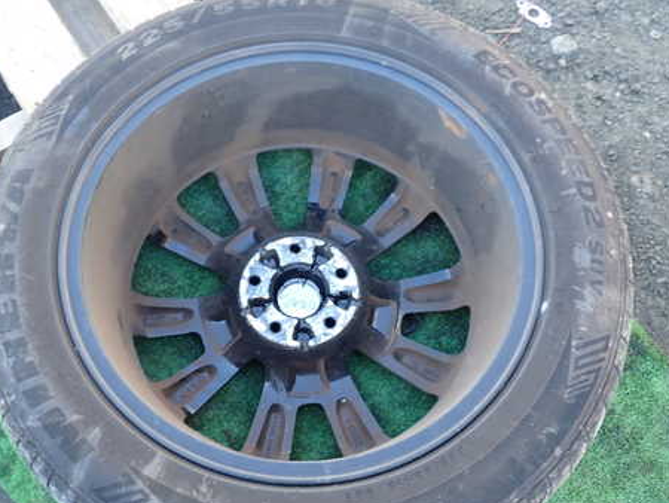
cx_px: 290
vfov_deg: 35.9
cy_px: 286
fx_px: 773
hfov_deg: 46.7
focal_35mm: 40
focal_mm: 5.4
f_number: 2.3
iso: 125
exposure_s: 1/60
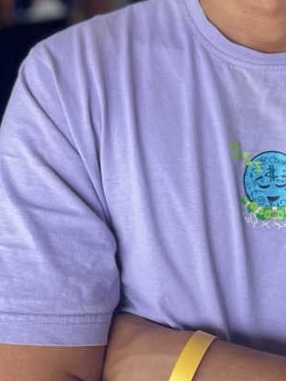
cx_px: 304
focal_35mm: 64
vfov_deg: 27.5
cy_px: -43
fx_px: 704
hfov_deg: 21.9
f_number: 1.6
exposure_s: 1/122
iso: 100
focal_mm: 5.1
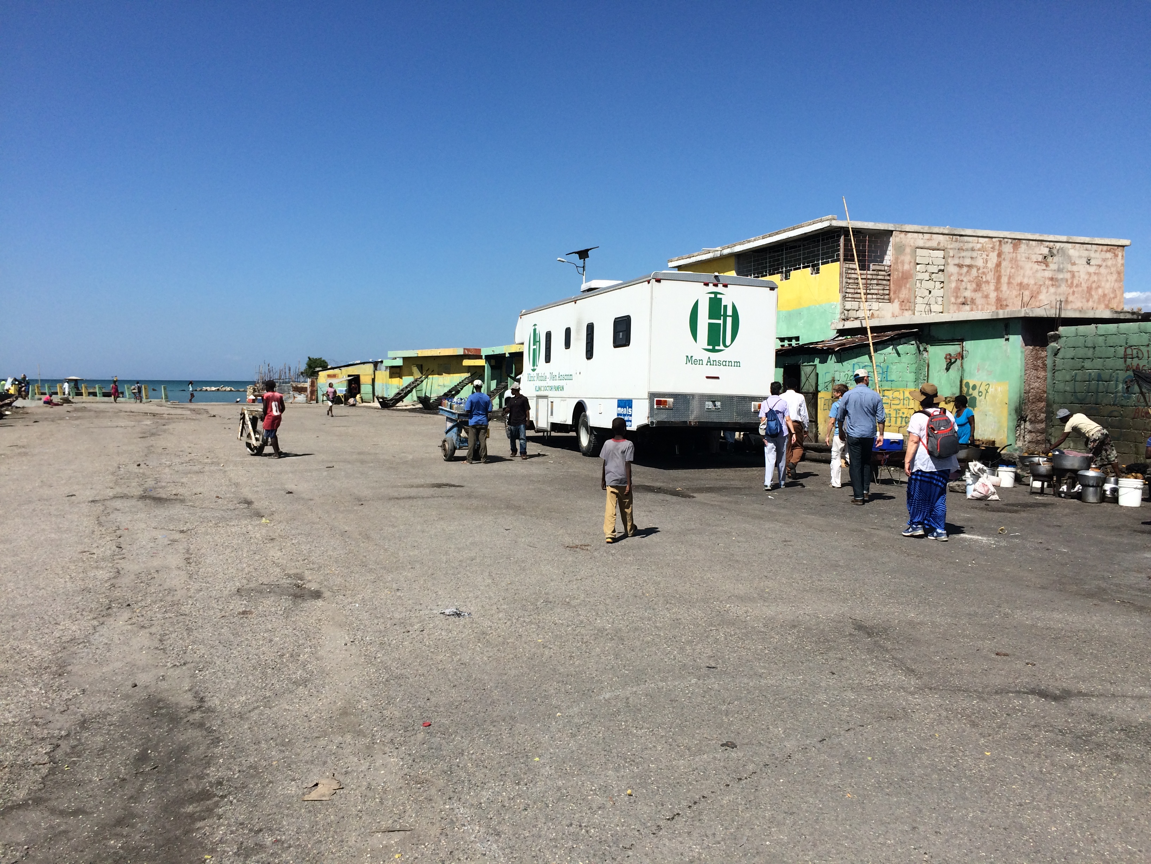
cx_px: 576
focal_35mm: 29
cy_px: 432
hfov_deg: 61.7
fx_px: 964
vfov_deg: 48.2
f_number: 2.2
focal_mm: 4.15
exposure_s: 1/3165
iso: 32
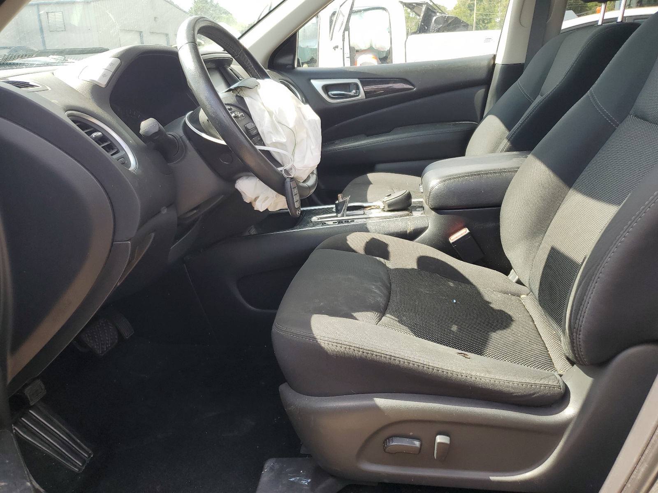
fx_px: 494
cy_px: 246
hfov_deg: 67.3
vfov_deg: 53.1
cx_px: 329
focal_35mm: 26
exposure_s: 1/357
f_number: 1.5
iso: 50
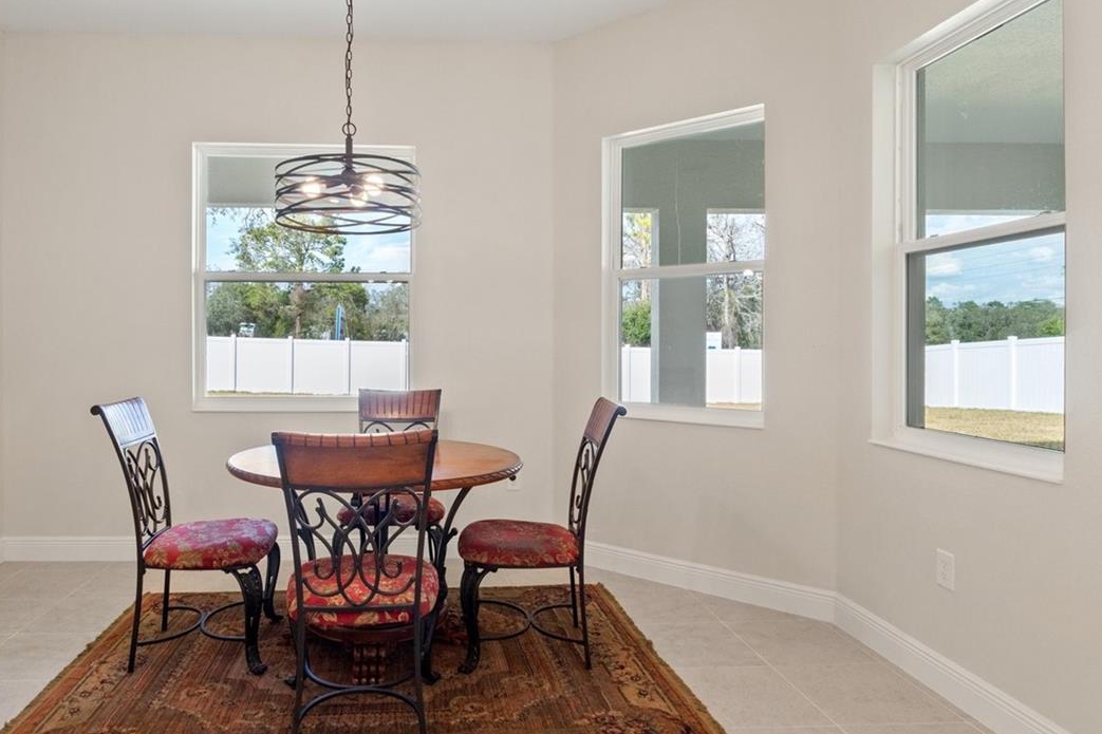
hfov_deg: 75.4
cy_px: 358
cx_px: 448
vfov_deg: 55.1
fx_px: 704
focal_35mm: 23
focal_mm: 10
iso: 400
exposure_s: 1/15
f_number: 8
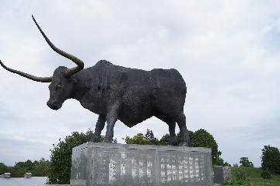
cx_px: 130
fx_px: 233
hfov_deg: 61.9
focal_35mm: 30
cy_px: 94
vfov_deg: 43.5
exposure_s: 1/640
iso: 100
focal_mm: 18
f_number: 3.5
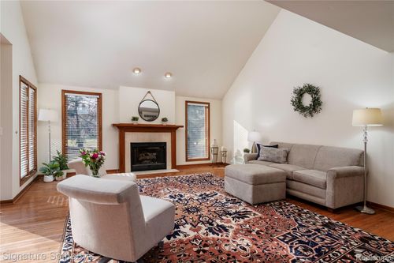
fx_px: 208
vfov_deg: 64.5
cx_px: 197
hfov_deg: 86.9
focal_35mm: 19
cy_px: 132
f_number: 6.4
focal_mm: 12.4
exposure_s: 1/250
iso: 640
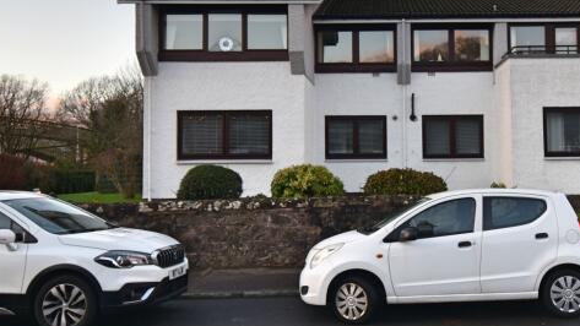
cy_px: 135
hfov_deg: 56.9
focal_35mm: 34
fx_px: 523
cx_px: 383
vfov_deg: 34.6
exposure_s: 1/60
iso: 100
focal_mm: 10
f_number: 4.5
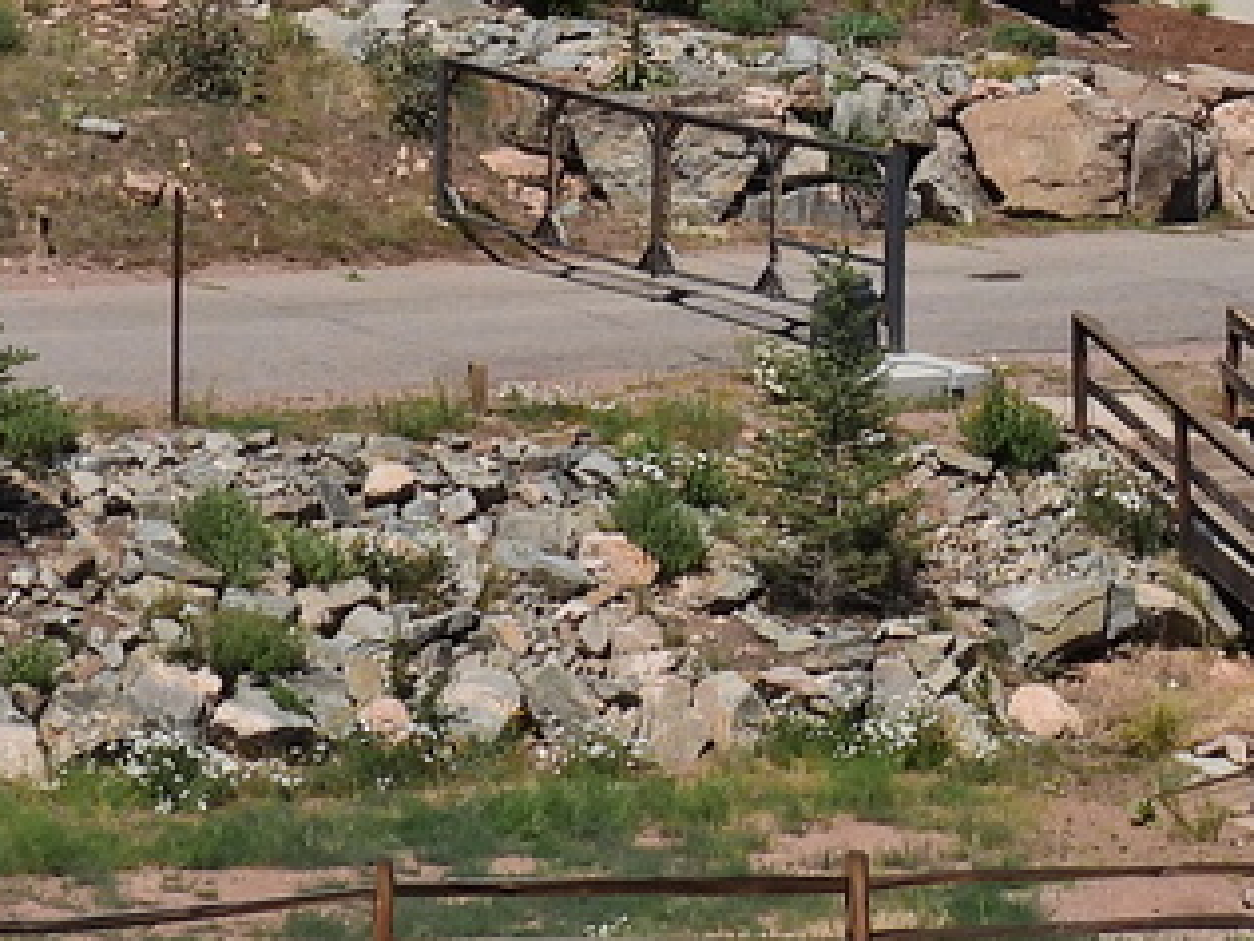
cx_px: 1425
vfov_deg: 6.6
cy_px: 0
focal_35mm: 223
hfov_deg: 8.8
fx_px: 8078
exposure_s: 1/2000
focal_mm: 9.8
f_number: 4.5
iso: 100
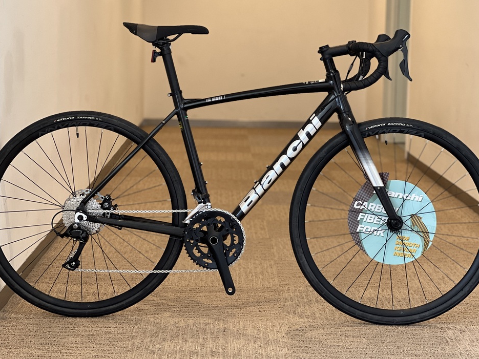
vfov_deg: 17.8
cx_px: 241
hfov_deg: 23.6
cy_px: 167
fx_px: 1148
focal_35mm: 83
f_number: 2.8
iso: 250
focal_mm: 9
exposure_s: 1/91
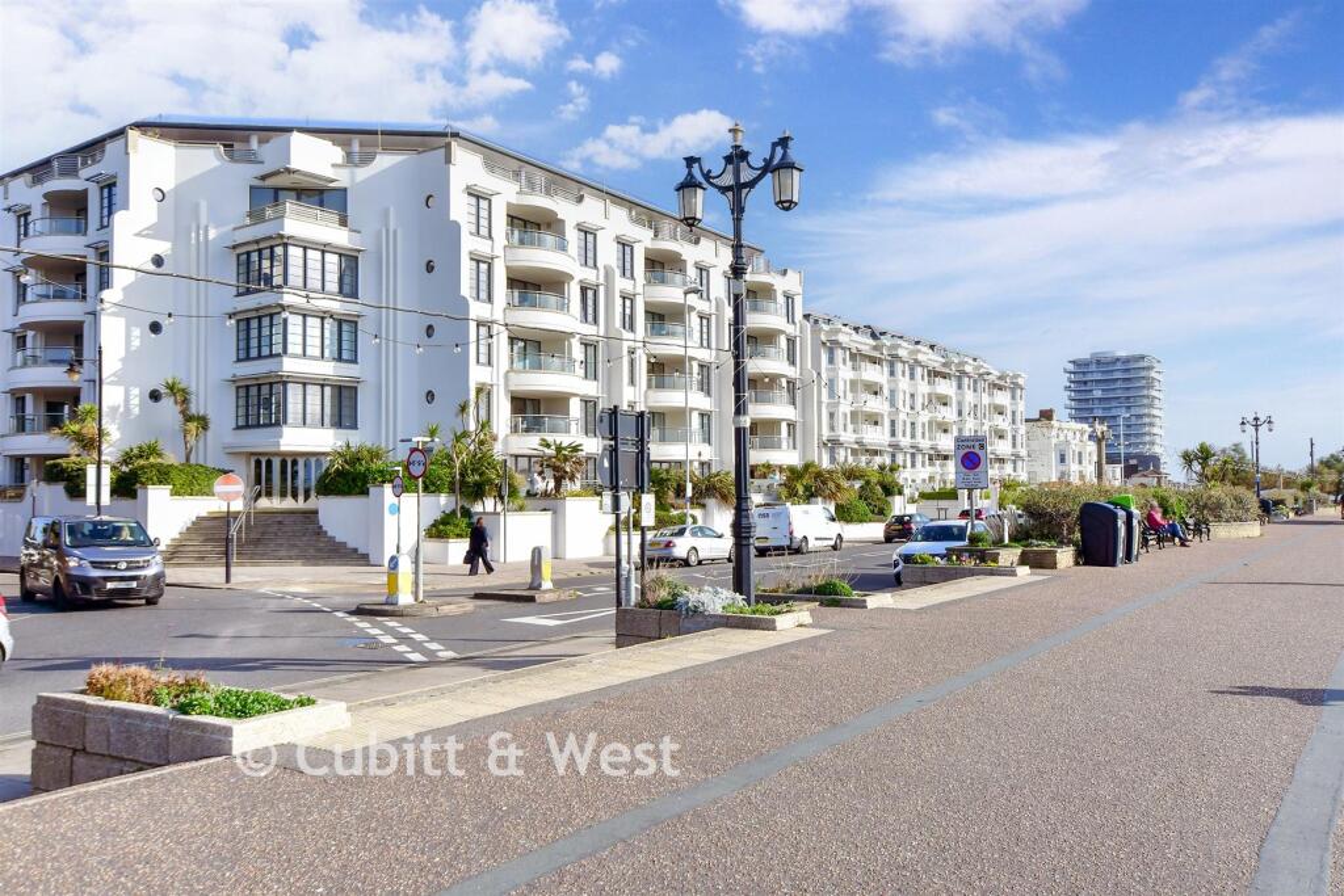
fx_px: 1120
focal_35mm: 30
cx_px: 672
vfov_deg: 43.6
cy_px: 448
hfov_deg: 61.9
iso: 320
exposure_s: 1/640
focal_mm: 20
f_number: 8
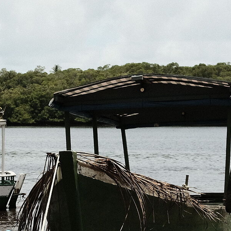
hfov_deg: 12.0
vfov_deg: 12.5
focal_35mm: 138
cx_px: -133
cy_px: 240
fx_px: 1042
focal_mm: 27
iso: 500
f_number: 8
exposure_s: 1/1000
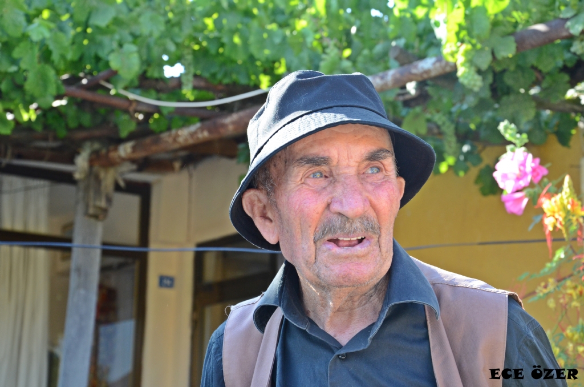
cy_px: 194
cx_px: 292
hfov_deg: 26.0
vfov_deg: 17.4
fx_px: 1263
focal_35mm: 78
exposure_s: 1/200
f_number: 7.1
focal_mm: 52
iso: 800
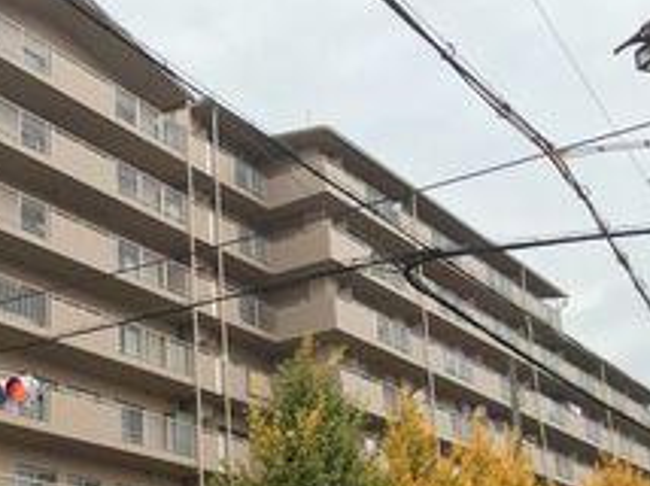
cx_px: 79
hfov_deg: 32.3
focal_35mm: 57
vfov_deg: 25.3
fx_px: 1069
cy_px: 369
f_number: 2.2
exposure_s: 1/120
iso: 32
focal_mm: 4.15
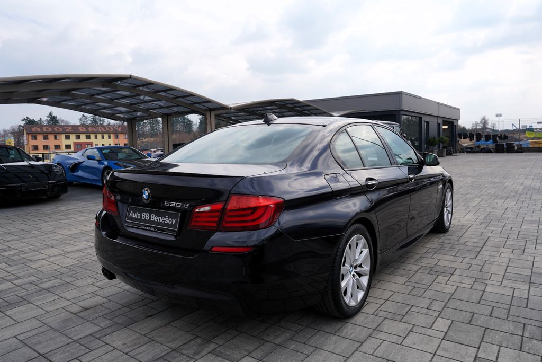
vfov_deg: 51.3
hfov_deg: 71.5
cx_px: 271
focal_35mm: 25
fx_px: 376
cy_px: 181
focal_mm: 25
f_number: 8
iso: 100
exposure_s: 1/250
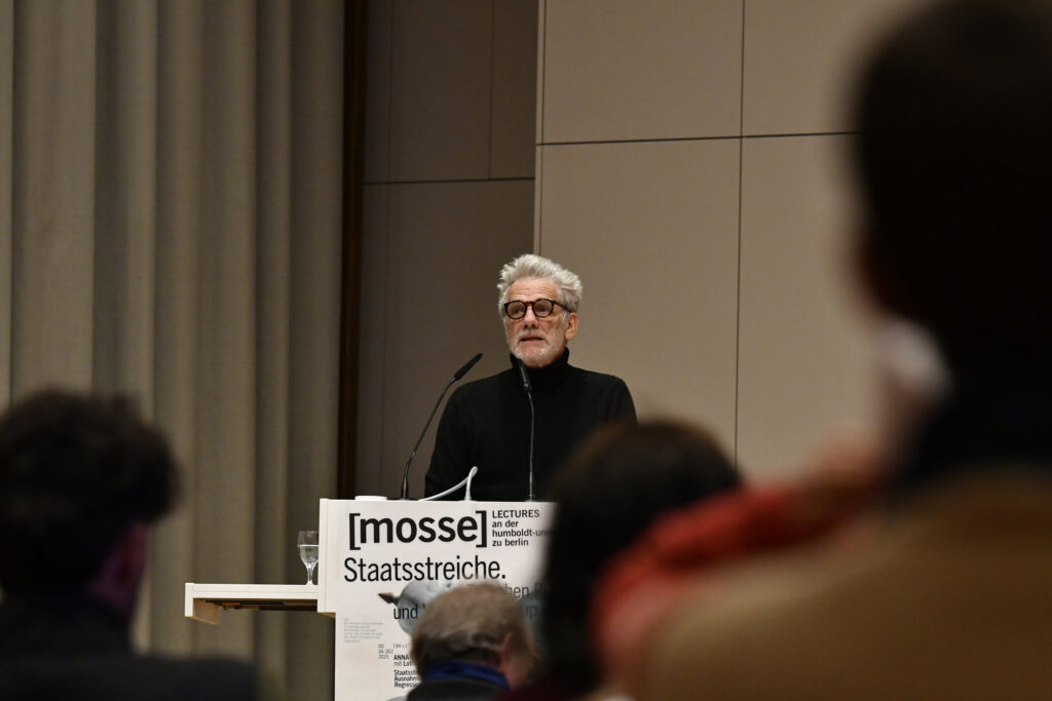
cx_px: 526
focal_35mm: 202
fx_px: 5918
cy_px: 350
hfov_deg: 10.2
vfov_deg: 6.8
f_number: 4
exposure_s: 1/320
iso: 3200
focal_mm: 135
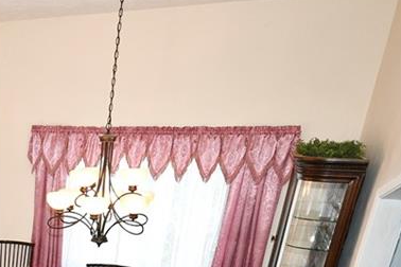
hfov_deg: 37.4
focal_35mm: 46
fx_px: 512
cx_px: -16
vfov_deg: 25.2
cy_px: 349
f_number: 5
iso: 800
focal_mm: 11.5
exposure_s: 1/60
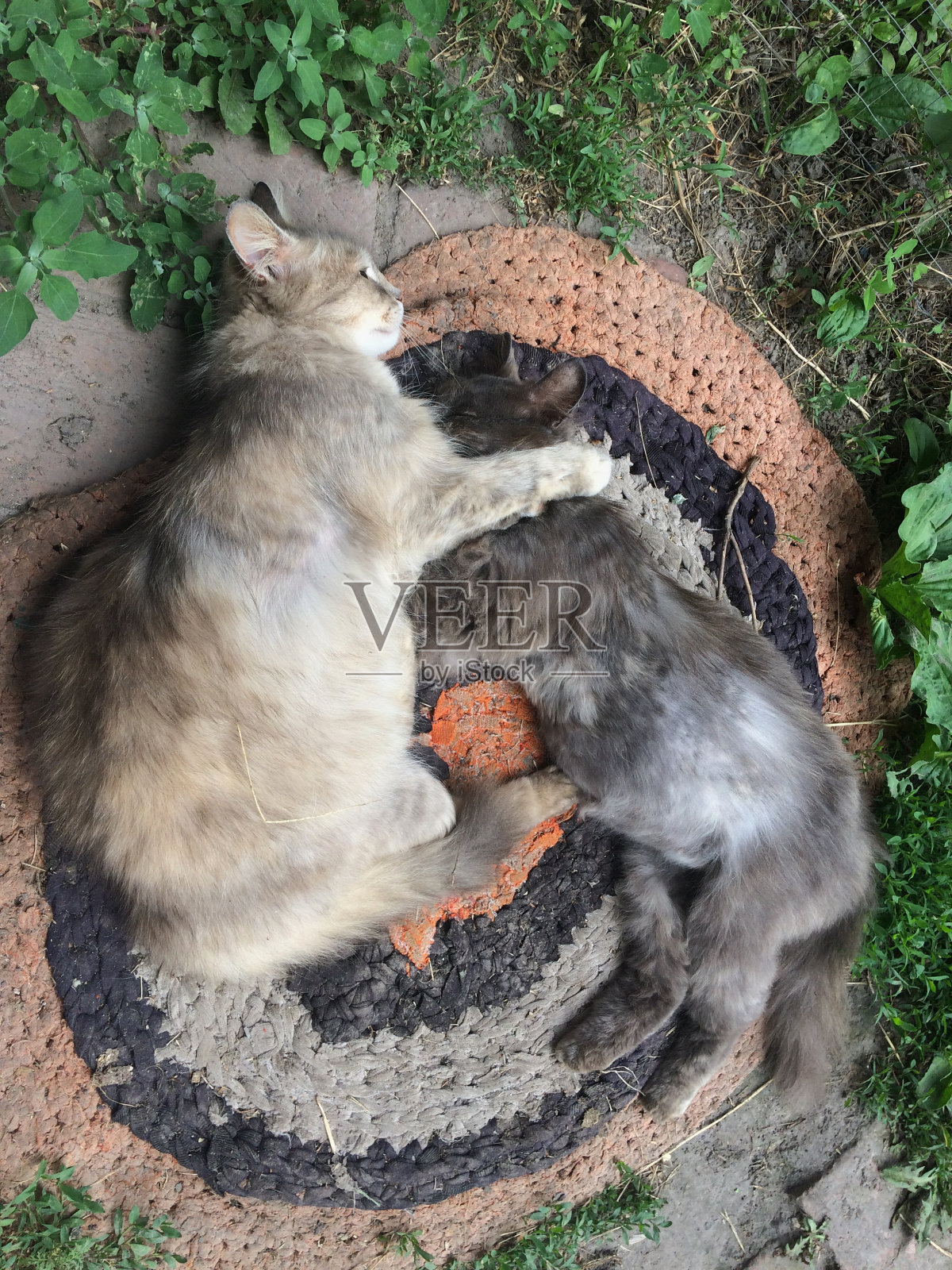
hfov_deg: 48.2
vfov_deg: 61.7
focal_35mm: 29
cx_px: 476
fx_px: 1063
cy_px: 635
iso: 32
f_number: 2.2
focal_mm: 4.2
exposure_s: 1/258
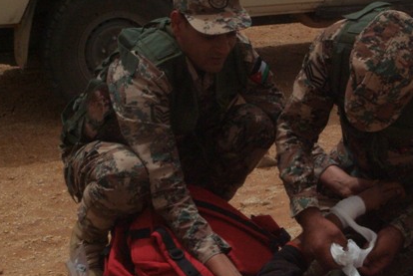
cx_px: 341
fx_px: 1022
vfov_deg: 15.3
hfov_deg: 22.5
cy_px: 216
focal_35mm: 89
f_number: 19
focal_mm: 32
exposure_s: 1/1500
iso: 1600
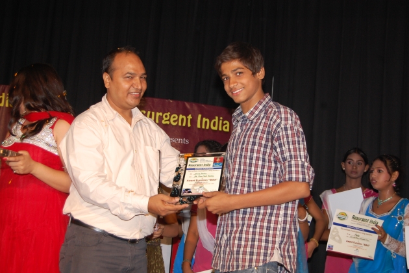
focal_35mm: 64
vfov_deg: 21.2
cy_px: 135
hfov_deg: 31.4
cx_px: 205
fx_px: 727
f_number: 5.6
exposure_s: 1/125
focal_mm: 42
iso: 400
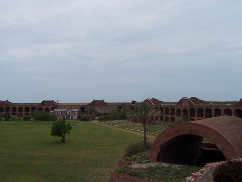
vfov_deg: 39.7
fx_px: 252
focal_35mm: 36
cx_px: 121
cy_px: 91
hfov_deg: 51.4
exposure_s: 1/1000
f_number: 4.8
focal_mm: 6
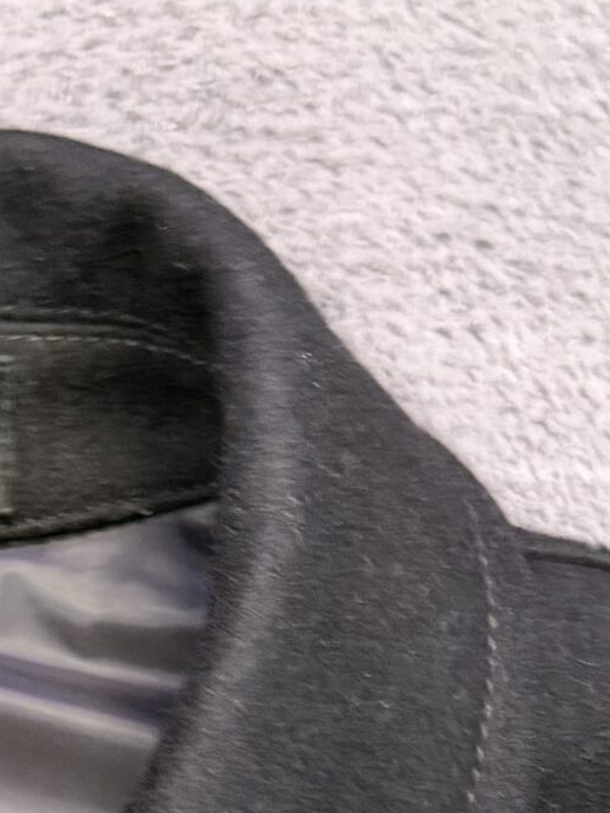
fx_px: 2139
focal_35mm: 91
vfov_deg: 20.5
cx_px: -189
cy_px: 890
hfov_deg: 15.4
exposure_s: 1/36
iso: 800
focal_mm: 6.76
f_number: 1.78
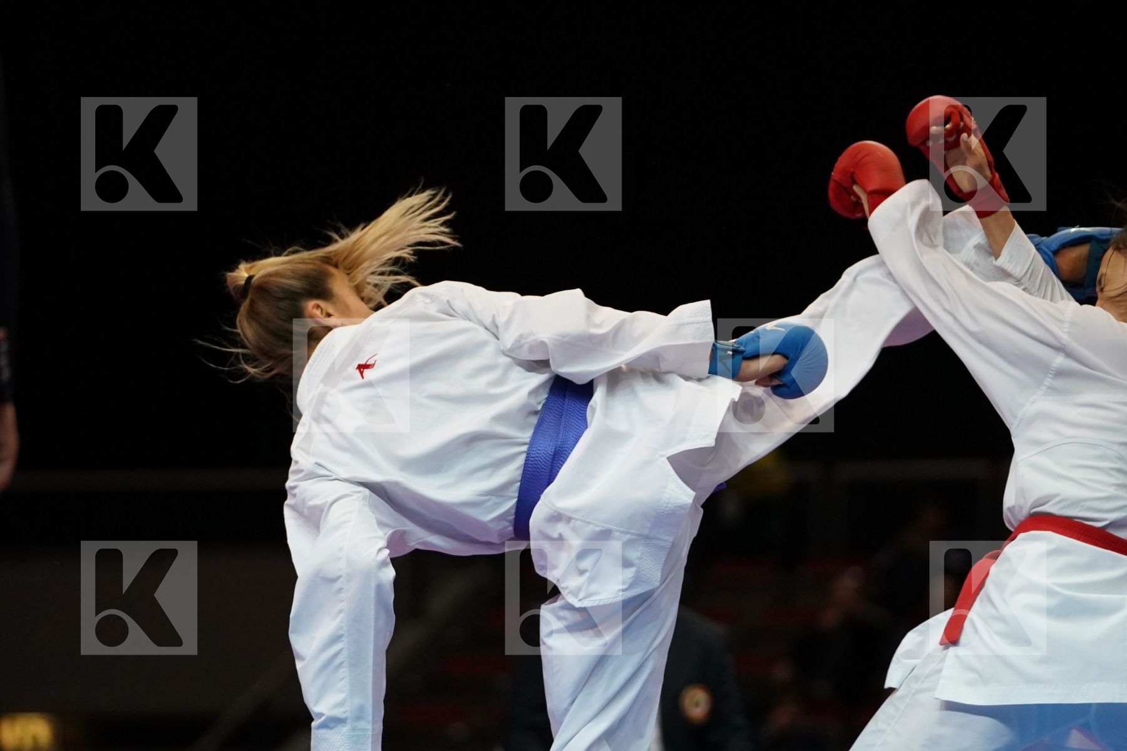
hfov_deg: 10.1
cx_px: 564
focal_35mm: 204
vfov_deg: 6.7
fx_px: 6386
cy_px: 376
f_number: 2.8
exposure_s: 1/1000
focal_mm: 136
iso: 2500
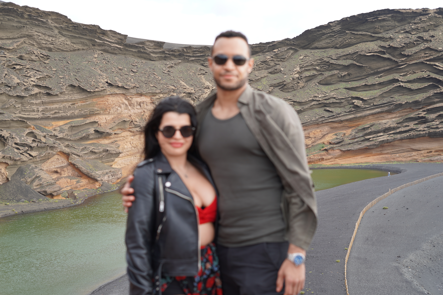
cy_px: 148
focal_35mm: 50
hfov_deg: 39.6
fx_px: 615
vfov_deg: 27.0
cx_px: 222
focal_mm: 50
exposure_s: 1/160
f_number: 4
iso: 100
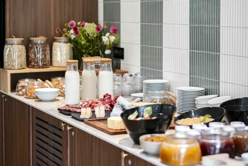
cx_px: 124
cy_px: 83
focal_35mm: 84
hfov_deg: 24.2
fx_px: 579
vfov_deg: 16.3
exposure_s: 1/125
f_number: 2
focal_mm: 56
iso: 500
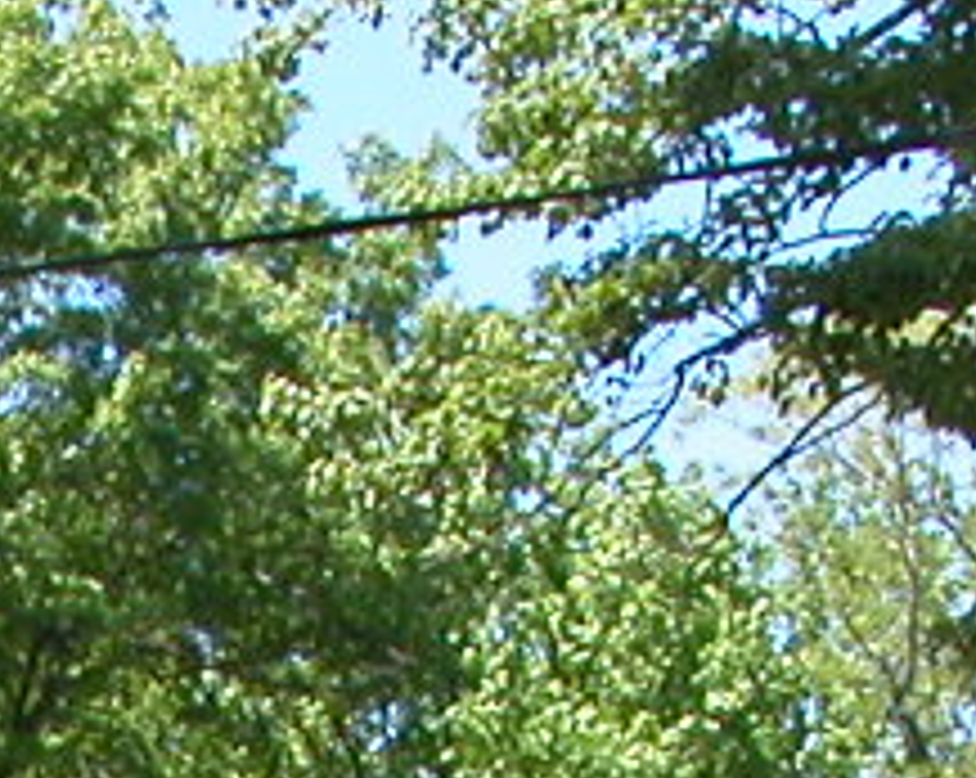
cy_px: 2082
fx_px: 7904
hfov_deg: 6.9
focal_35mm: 274
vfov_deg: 5.4
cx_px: -828
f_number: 4.6
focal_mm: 10
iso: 100
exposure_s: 1/181
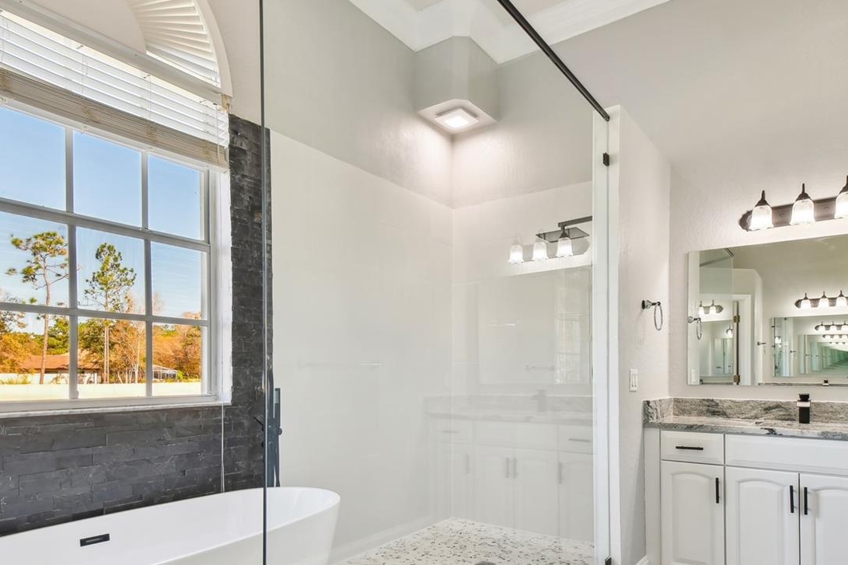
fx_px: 518
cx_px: 417
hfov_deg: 78.6
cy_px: 377
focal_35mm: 22
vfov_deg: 56.0
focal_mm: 10
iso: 100
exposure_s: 1/25
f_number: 7.1
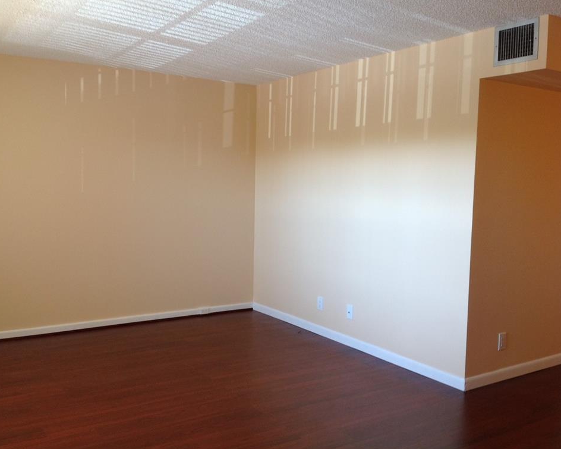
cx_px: 260
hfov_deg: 49.0
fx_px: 614
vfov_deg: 40.1
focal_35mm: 37
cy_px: 226
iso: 50
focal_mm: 4.28
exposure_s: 1/30
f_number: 2.4
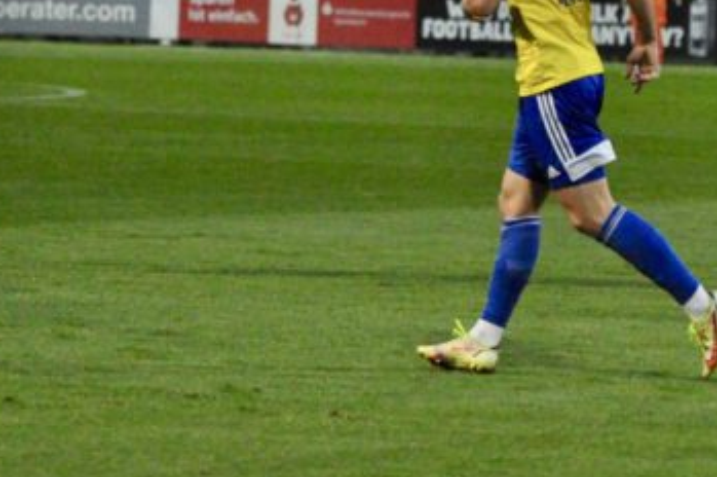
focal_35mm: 378
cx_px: 857
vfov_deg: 3.6
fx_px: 7521
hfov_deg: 5.4
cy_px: 171
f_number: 2.8
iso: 3200
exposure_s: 1/1600
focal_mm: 86
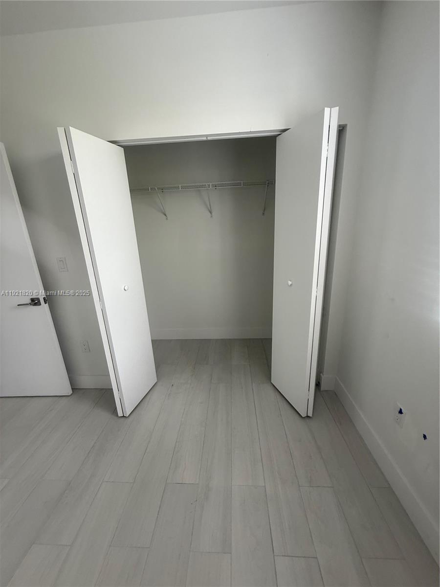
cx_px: 220
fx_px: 237
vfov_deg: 102.1
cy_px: 294
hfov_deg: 85.7
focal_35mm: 14
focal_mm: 2.22
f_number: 2.2
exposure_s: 1/99
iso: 100
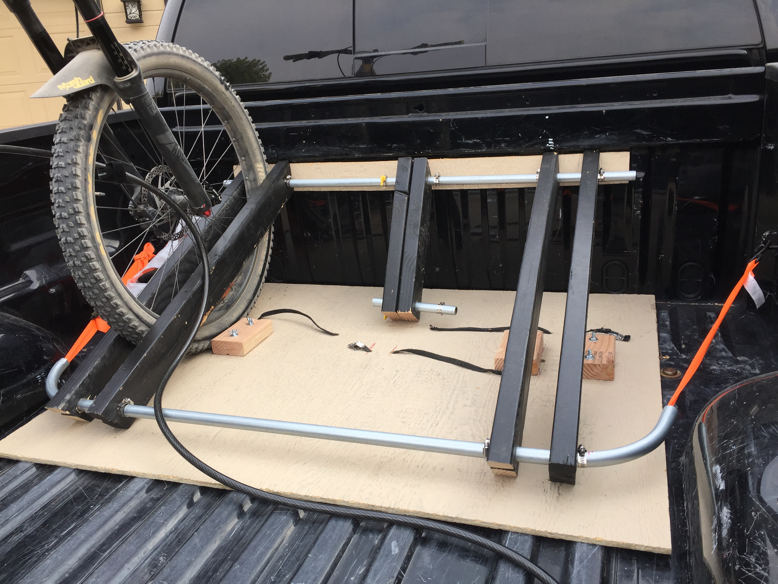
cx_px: 389
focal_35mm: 29
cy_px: 292
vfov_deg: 48.2
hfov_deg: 61.7
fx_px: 652
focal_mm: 4.15
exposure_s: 1/370
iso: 32
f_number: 2.2
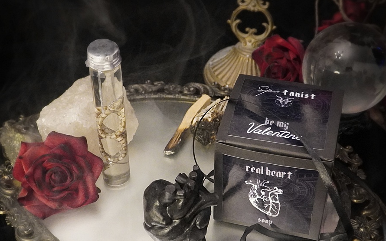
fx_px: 579
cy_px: 139
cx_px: 207
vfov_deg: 23.5
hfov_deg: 36.9
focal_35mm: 55
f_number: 4
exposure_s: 1/60
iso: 6400
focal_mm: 20
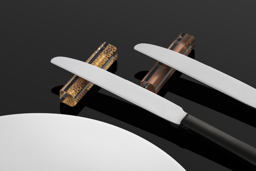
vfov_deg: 6.1
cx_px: 128
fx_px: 1600
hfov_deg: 9.1
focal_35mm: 225
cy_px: 86
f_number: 32
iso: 50
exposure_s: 1/60
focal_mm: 150
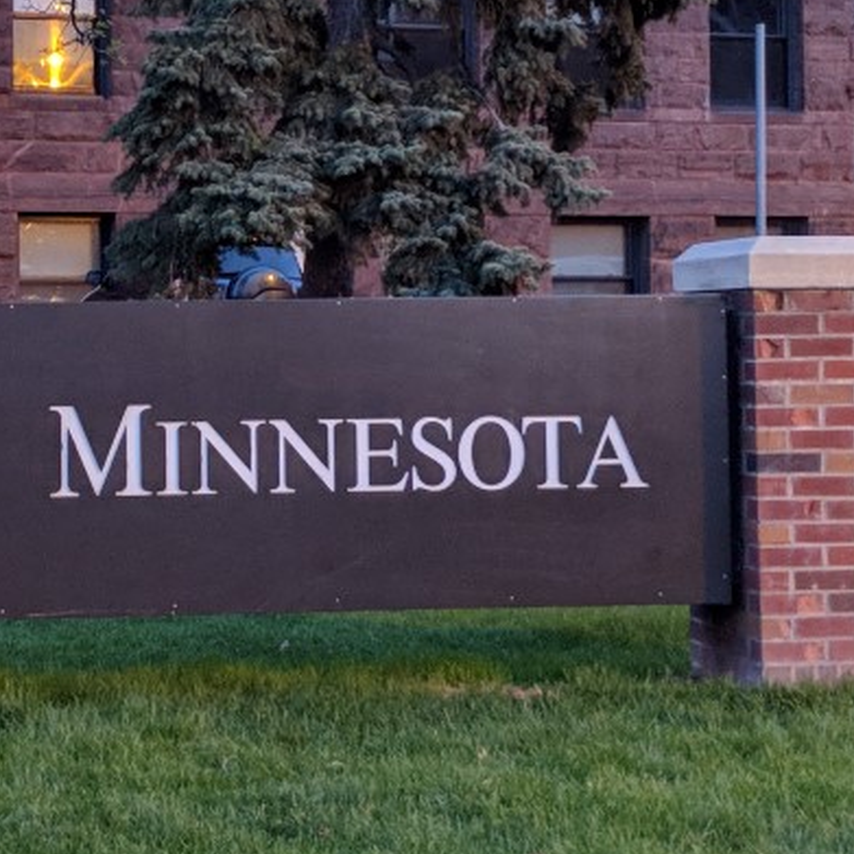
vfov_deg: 19.6
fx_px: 2456
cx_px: 162
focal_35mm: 88
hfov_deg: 19.5
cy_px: 247
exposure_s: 1/60
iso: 269
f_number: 1.8
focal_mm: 4.44
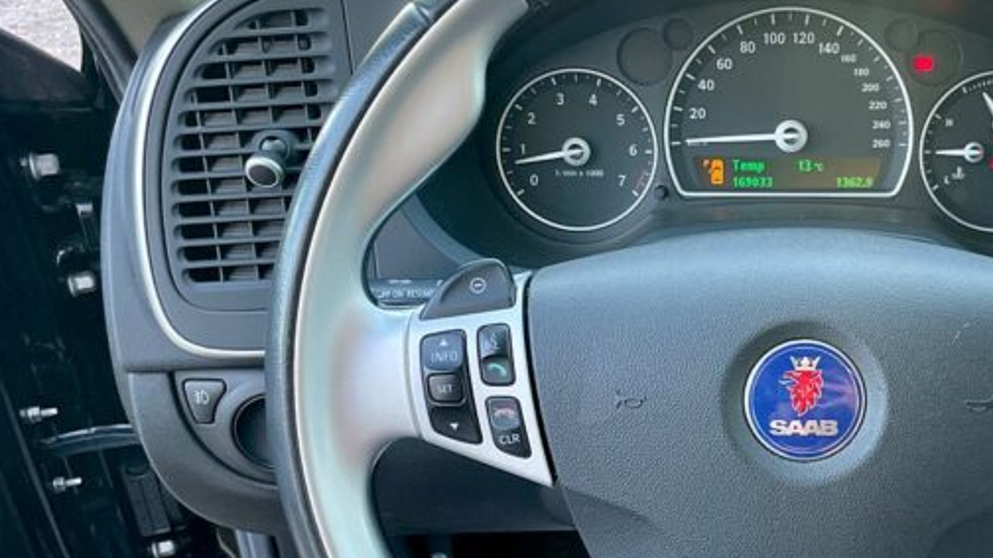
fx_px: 1184
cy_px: 323
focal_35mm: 45
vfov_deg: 26.5
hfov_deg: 44.0
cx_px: 743
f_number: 1.6
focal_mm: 4.2
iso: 125
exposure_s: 1/108
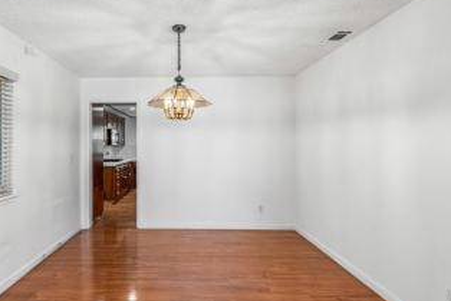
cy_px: 148
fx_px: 251
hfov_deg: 83.0
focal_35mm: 20
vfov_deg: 62.0
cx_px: 182
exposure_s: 1/13
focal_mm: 14
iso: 800
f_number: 5
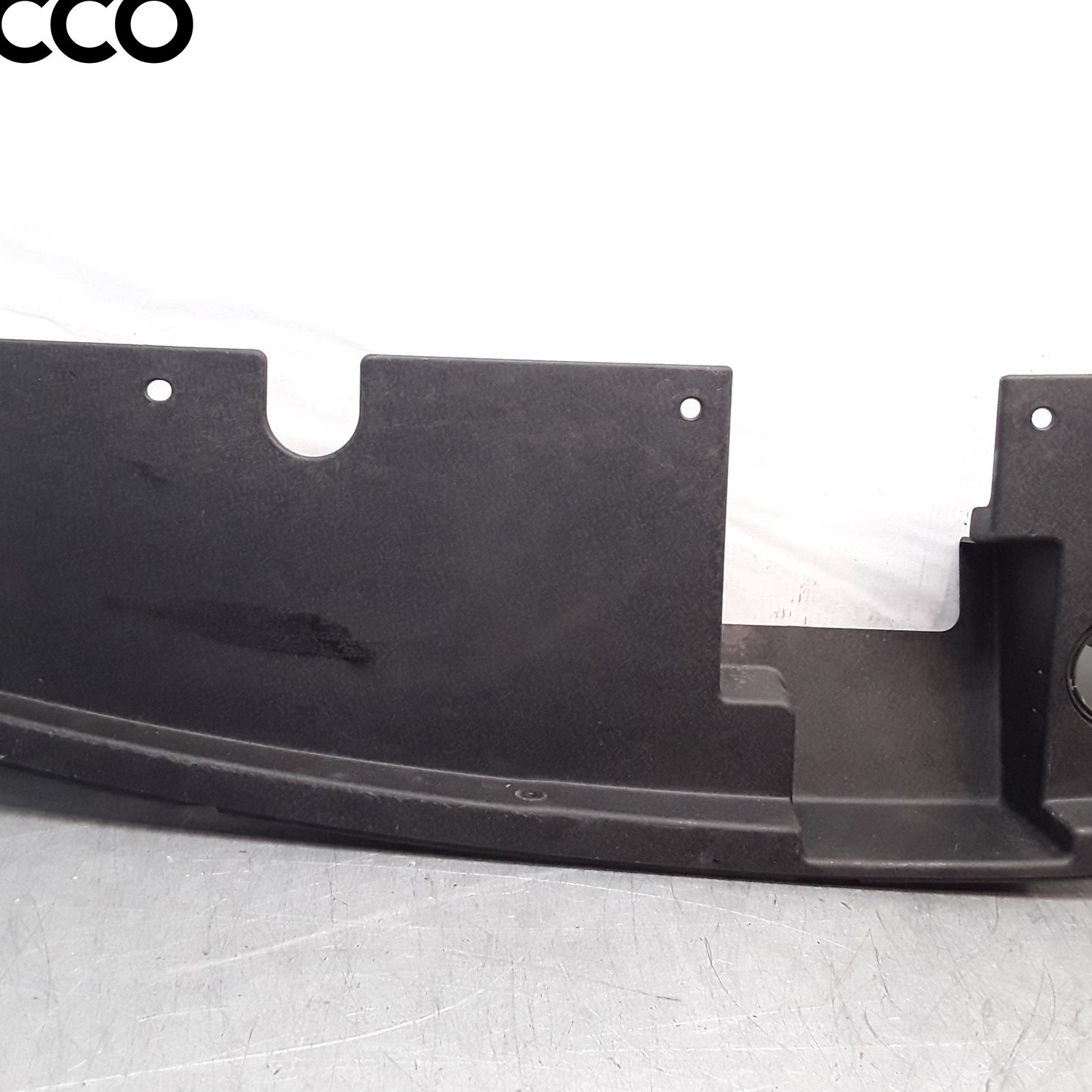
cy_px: 546
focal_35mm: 34
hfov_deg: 48.4
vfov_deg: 48.5
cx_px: 493
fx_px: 1213
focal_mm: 2.91
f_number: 1.9
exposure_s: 1/100
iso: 100
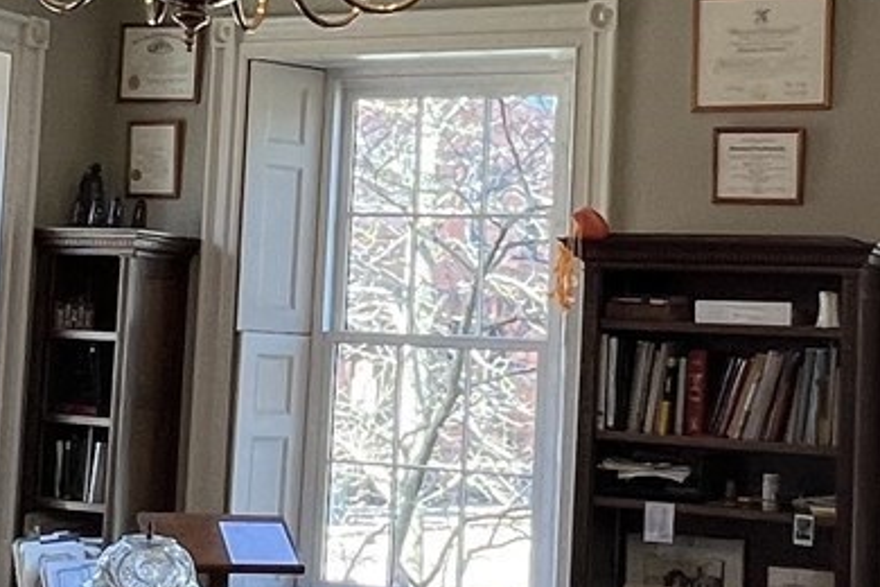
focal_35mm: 71
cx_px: 456
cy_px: 219
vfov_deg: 19.2
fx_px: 1735
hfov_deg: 28.5
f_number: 1.8
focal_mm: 1.57
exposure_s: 1/120
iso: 80
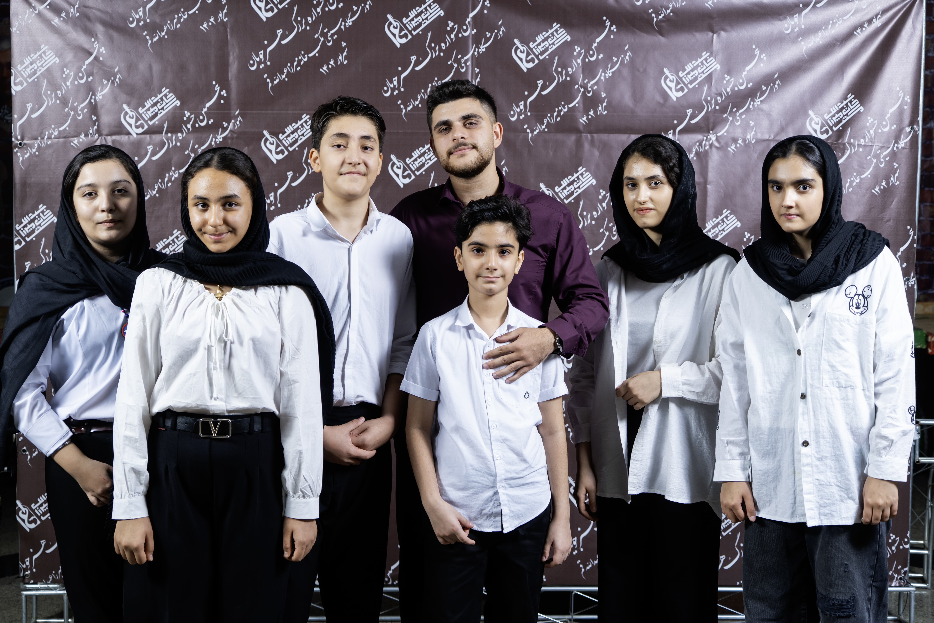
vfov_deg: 25.1
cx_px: 467
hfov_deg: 36.9
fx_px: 1401
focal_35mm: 54
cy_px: 312
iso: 320
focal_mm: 54
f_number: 4
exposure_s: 1/125
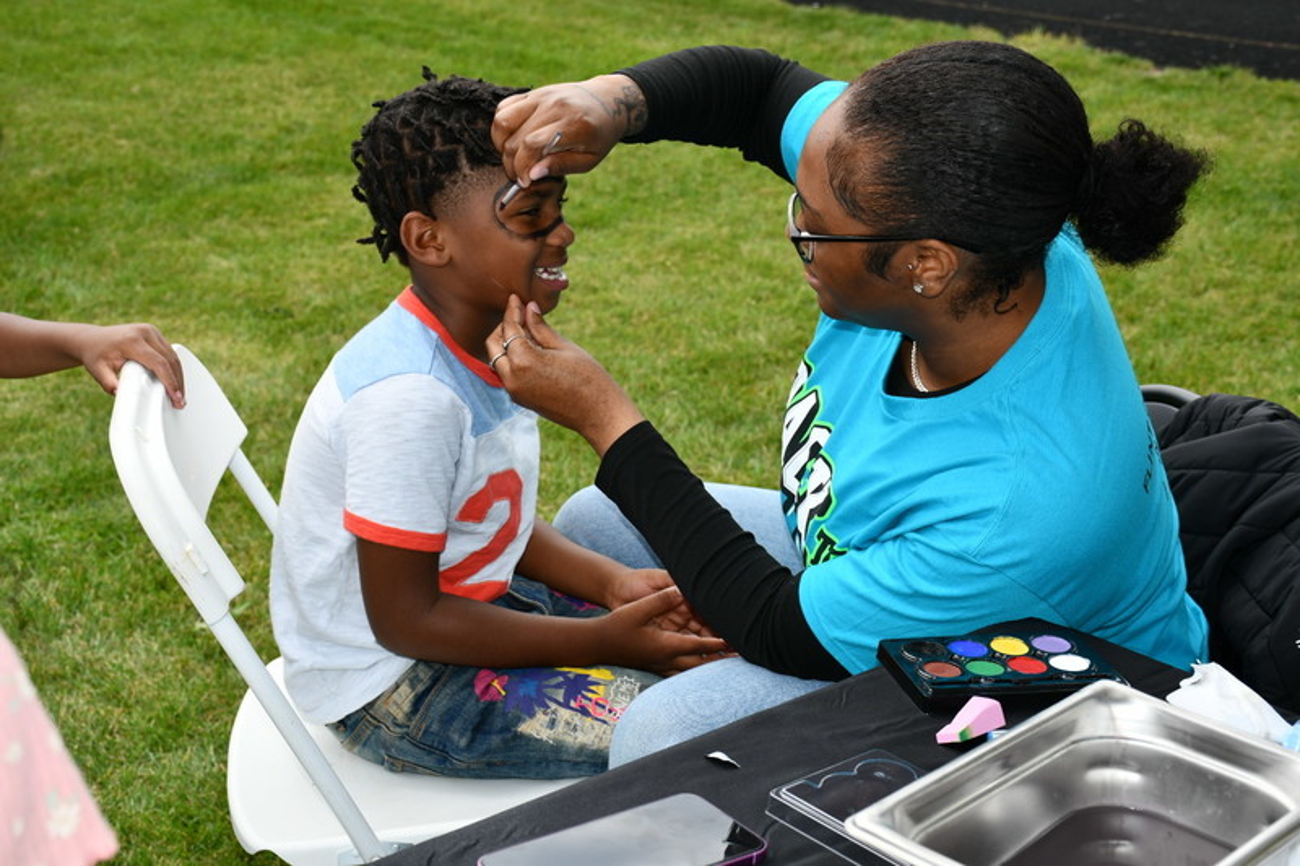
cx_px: 650
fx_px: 1877
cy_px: 433
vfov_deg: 26.0
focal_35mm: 52
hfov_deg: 38.2
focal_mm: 35
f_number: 6.3
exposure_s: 1/250
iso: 100
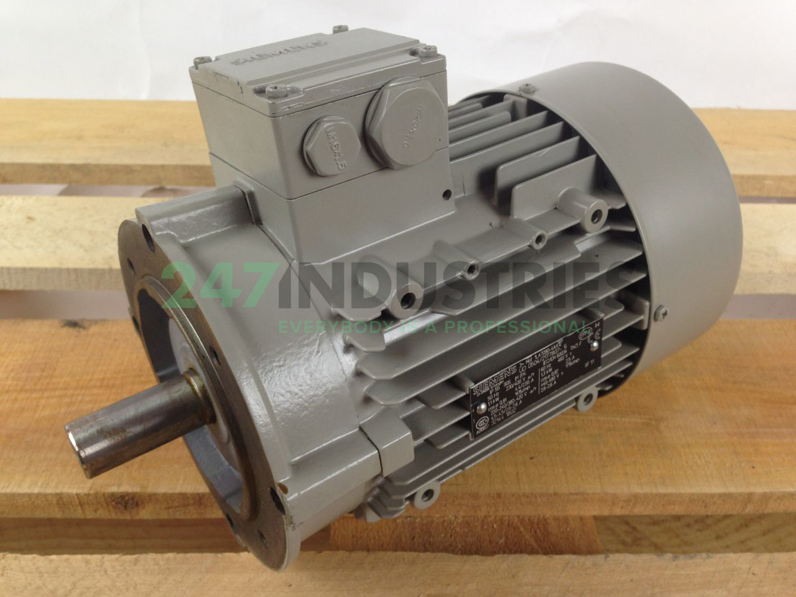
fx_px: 759
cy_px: 298
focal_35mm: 33
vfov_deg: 42.9
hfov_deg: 55.4
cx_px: 398
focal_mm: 4.12
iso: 50
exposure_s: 1/60
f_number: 2.4
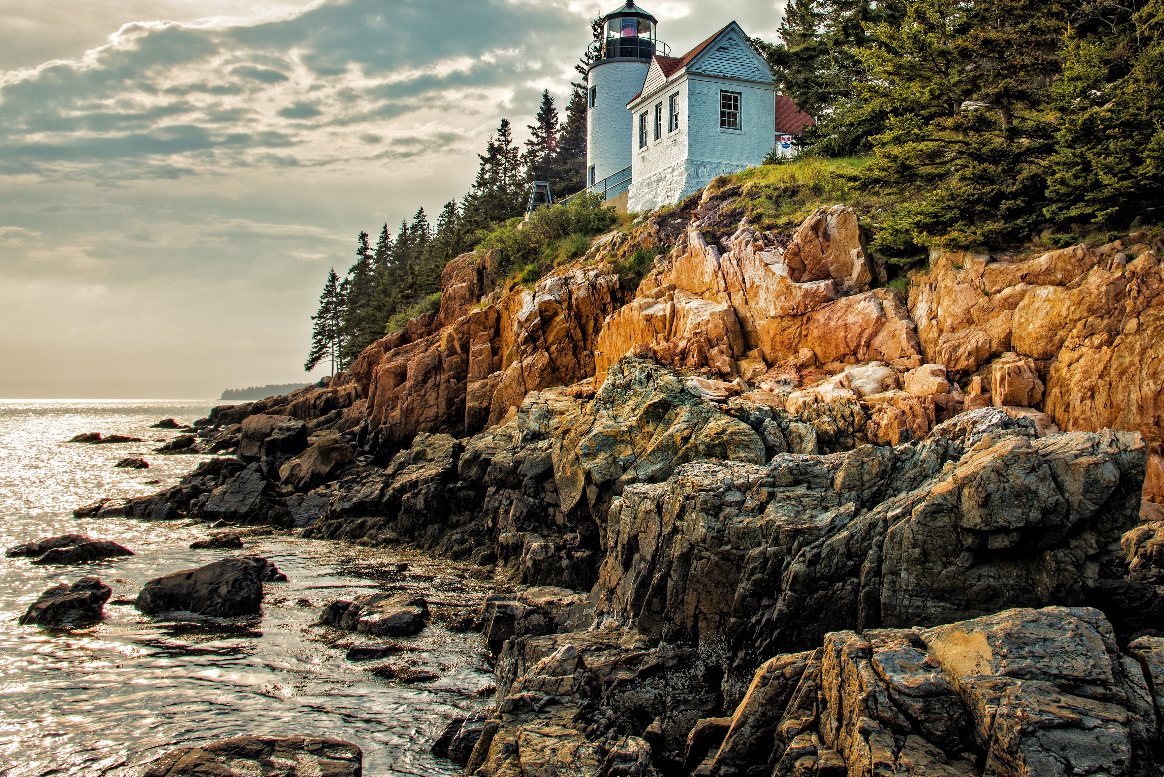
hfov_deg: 55.3
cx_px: 702
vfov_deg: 38.3
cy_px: 234
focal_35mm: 34
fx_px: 1100
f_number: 13
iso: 64
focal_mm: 24
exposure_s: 1/60
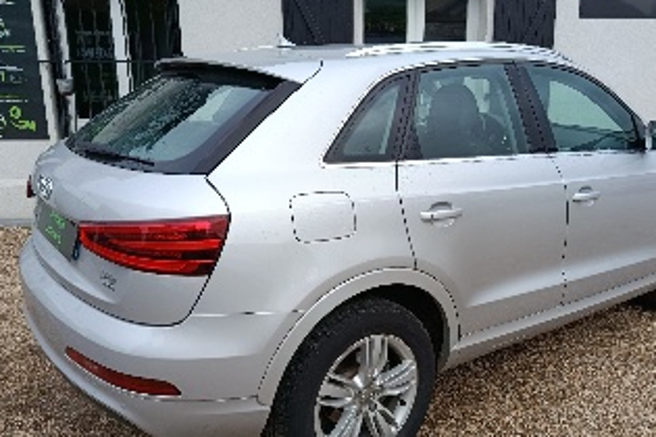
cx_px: 373
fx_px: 601
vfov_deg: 40.0
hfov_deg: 57.0
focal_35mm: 33
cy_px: 231
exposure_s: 1/119
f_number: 1.7
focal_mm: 5.24
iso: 50
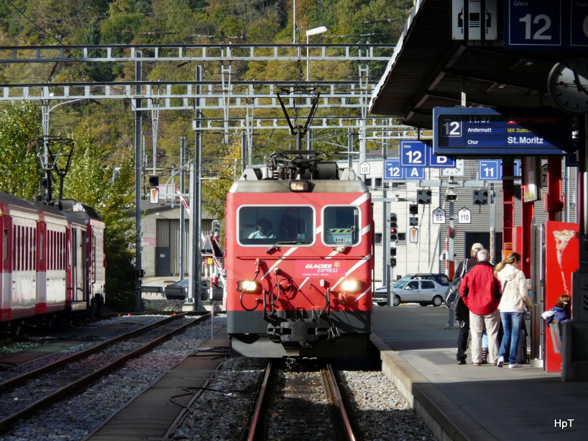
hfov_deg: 6.1
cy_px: 220
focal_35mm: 325
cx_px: 294
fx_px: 5521
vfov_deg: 4.6
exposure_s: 1/400
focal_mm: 53.4
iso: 100
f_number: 5.6
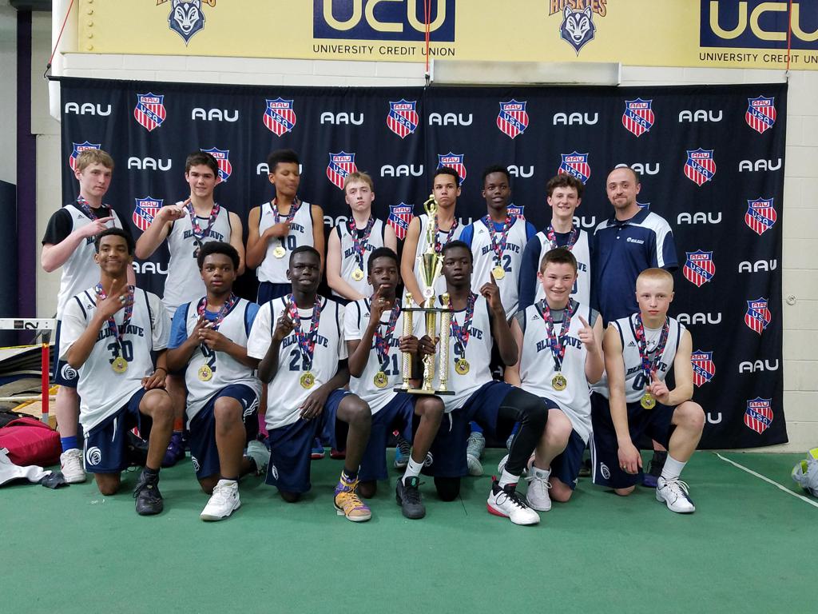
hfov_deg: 67.3
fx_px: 614
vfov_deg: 53.1
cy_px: 307
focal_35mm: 26
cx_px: 409
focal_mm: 4.2
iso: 200
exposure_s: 1/24
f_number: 1.7
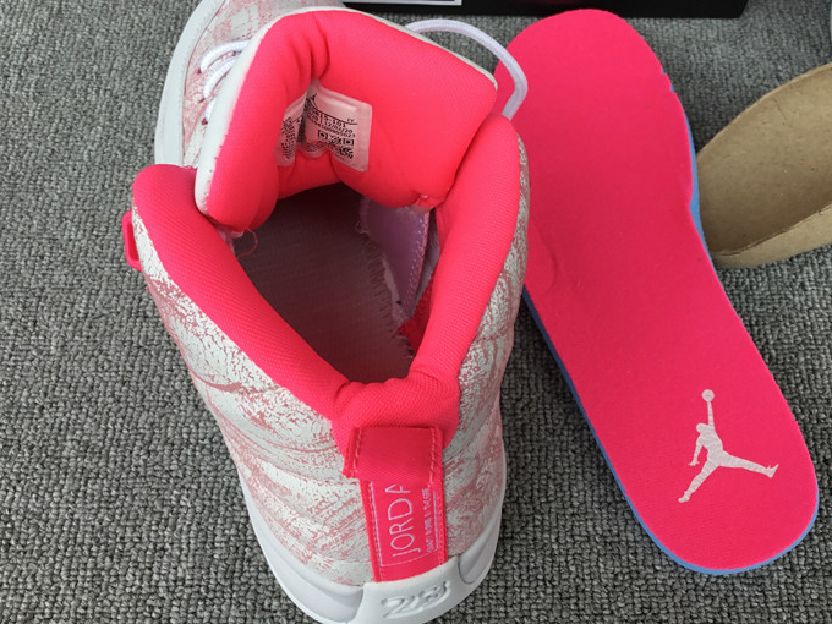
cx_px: 470
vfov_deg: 34.9
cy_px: 225
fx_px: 985
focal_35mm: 41
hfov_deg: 45.7
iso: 25
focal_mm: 3.3
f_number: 2.4
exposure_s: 1/102
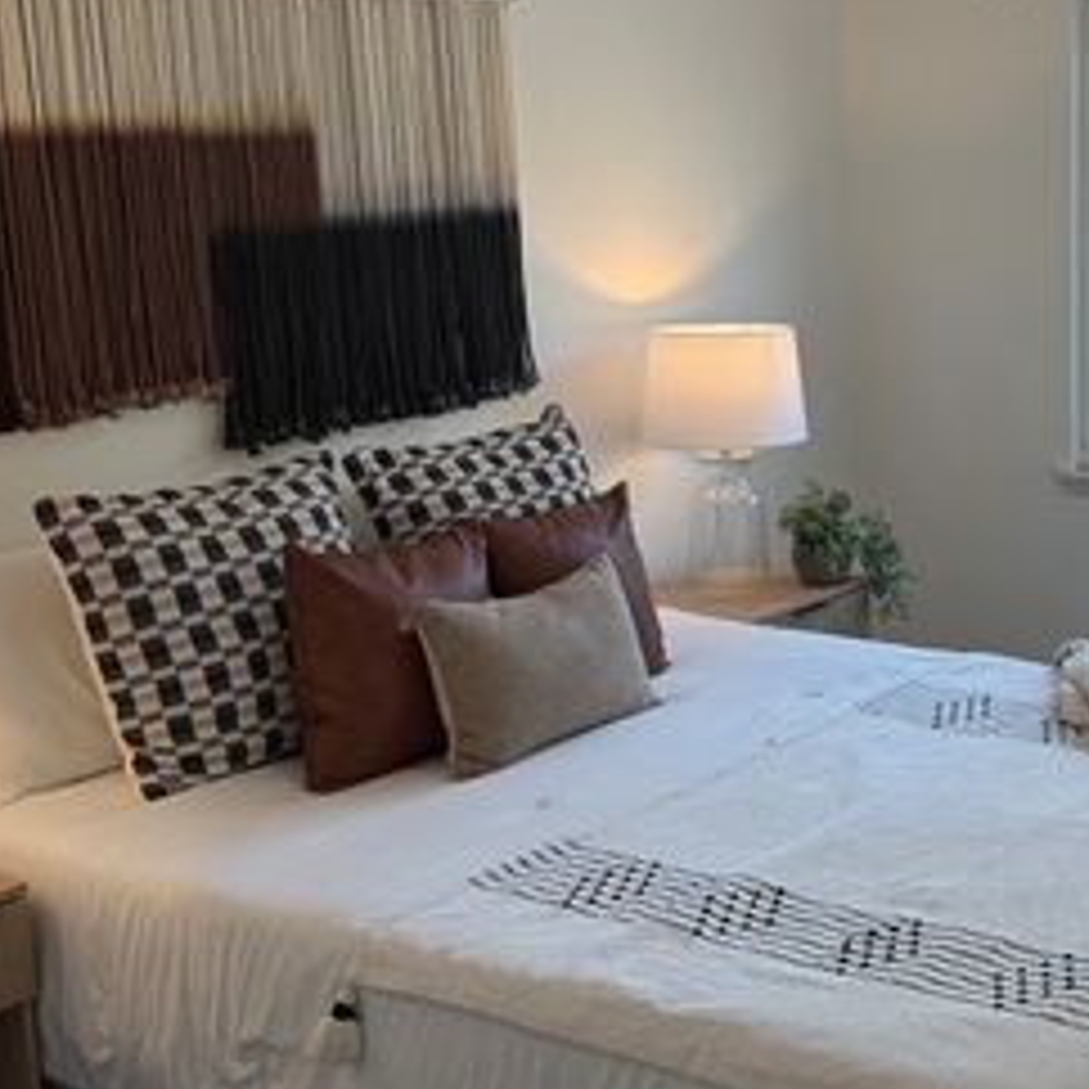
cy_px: 515
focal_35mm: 52
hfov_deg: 31.1
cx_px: 1008
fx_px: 1851
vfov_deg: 32.8
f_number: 1.78
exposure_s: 1/120
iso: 100
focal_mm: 6.76
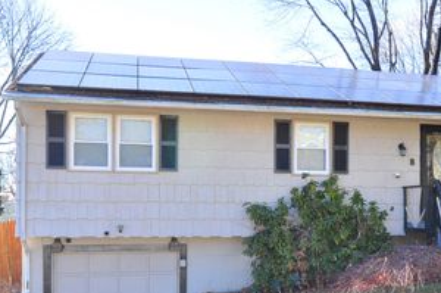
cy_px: 194
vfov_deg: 26.8
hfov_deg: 38.3
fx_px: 612
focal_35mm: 50
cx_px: 350
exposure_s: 1/250
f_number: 8
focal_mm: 20
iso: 640
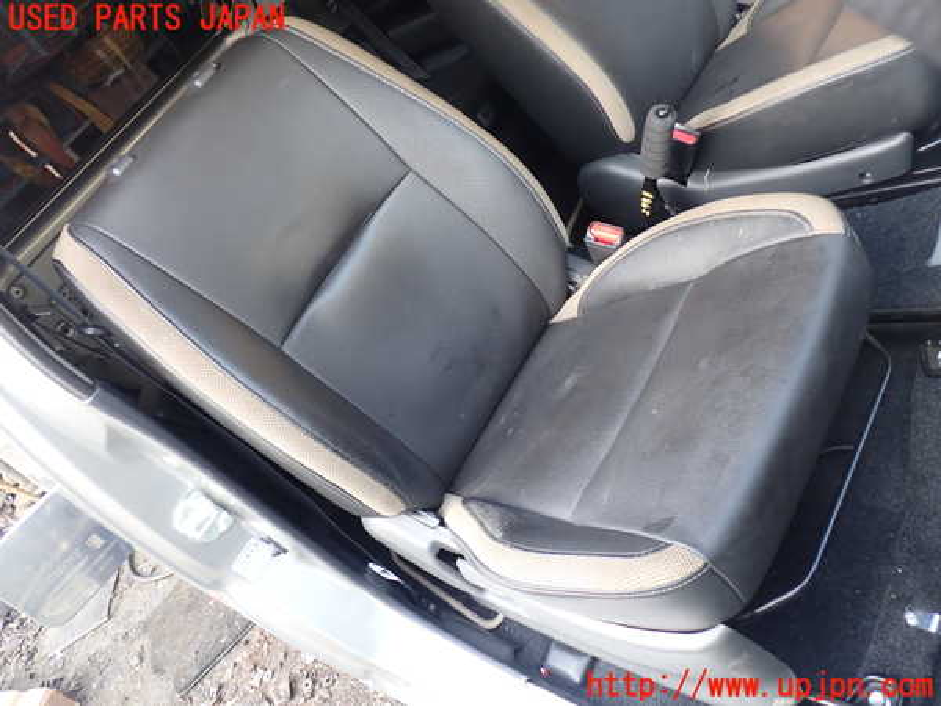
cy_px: 353
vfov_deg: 46.8
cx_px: 470
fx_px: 816
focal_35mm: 30
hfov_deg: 60.0
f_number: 2.3
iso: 100
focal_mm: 5.4
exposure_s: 1/60
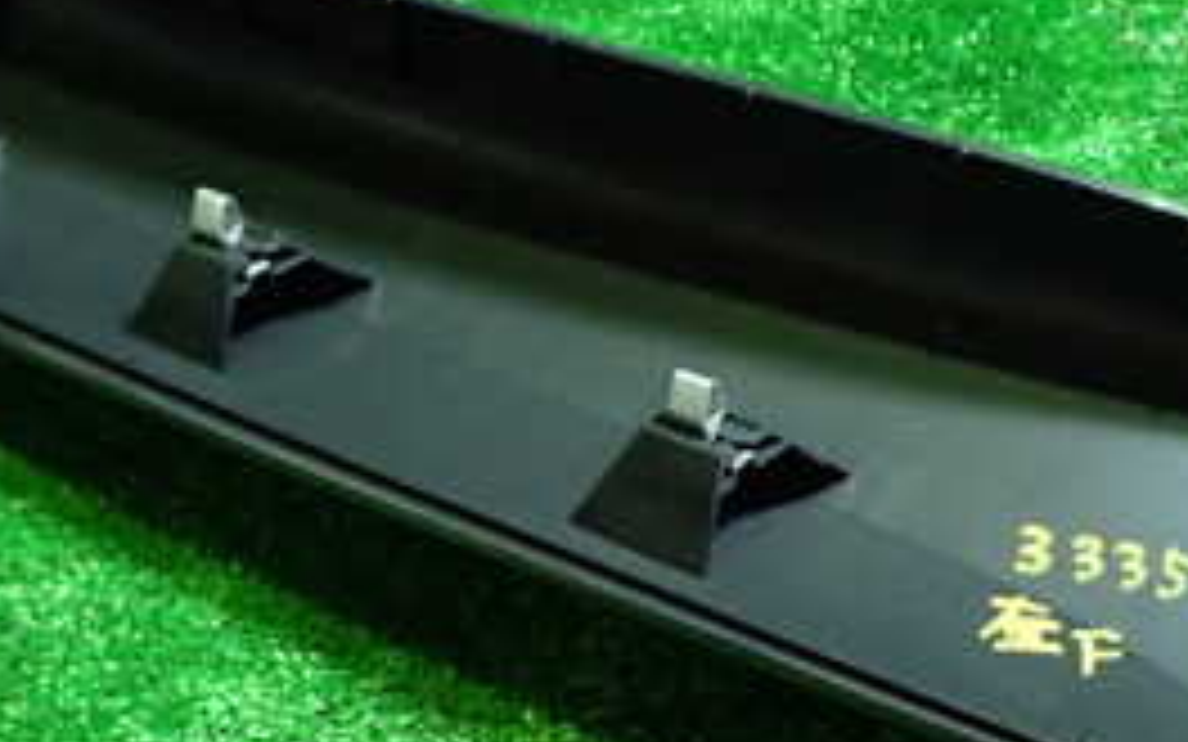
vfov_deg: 16.9
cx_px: 729
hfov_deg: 26.7
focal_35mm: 77
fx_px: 2493
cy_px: 481
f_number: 2.4
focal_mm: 5.79
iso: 500
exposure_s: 1/30
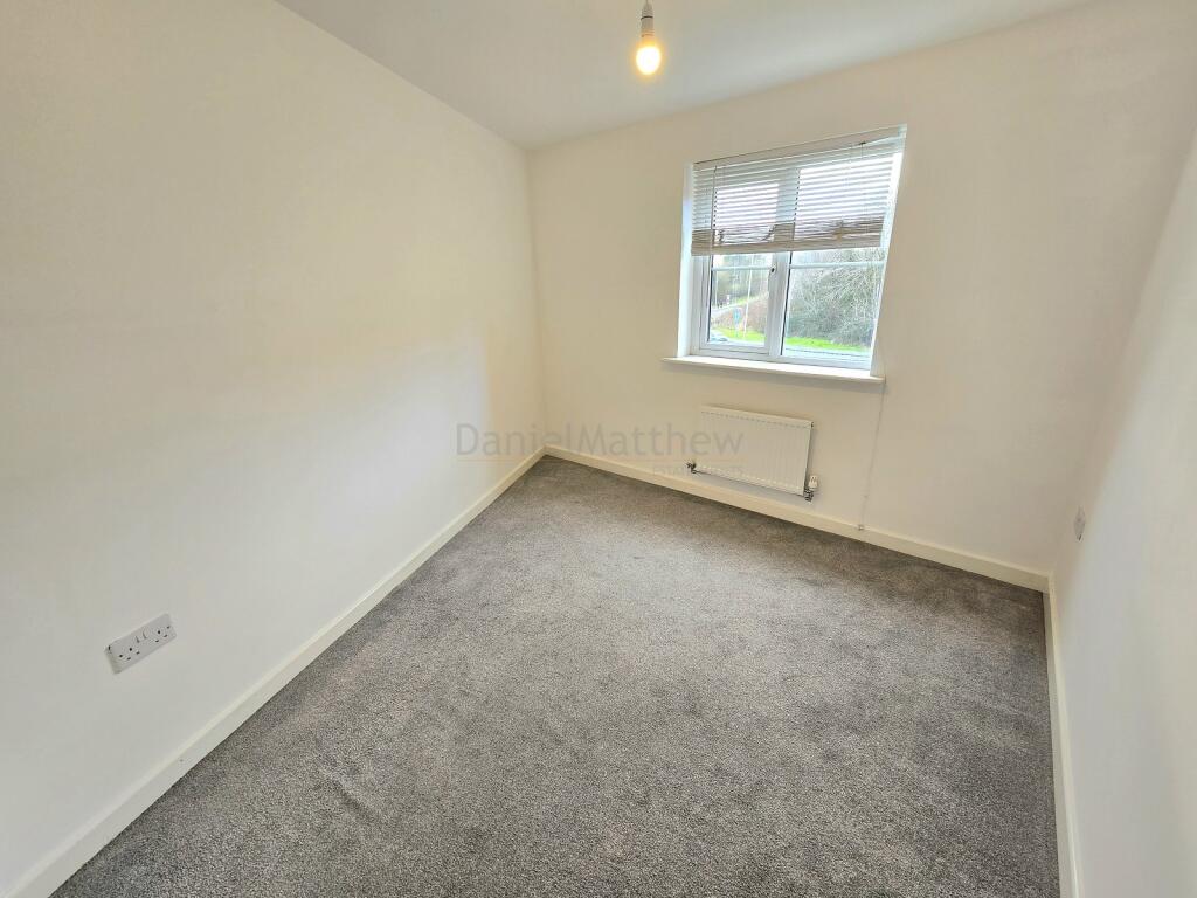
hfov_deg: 106.2
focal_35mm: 13
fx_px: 450
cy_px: 449
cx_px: 598
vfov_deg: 89.9
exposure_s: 1/60.2
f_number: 2.2
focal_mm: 2.2
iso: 64
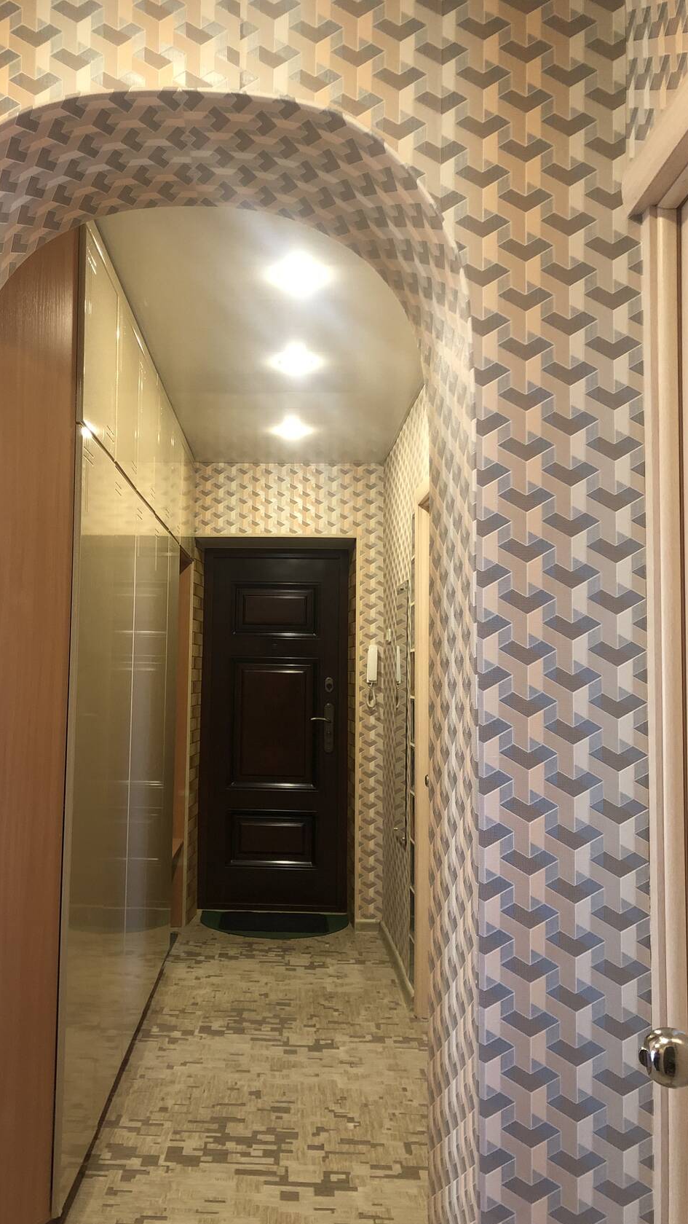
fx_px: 1005
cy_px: 609
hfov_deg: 37.5
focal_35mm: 31
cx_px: 242
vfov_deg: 62.6
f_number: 1.8
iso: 64
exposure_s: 1/15
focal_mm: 4
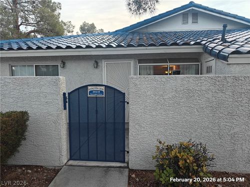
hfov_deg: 71.6
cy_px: 94
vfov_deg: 56.8
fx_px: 173
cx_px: 125
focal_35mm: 24
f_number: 1.8
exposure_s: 1/202
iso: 50
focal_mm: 5.59
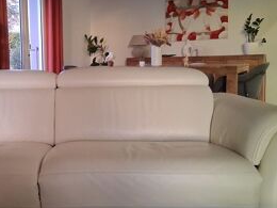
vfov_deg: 30.3
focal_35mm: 48
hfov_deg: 38.5
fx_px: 384
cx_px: 65
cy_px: 95
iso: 1000
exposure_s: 1/20
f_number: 1.8
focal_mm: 3.98
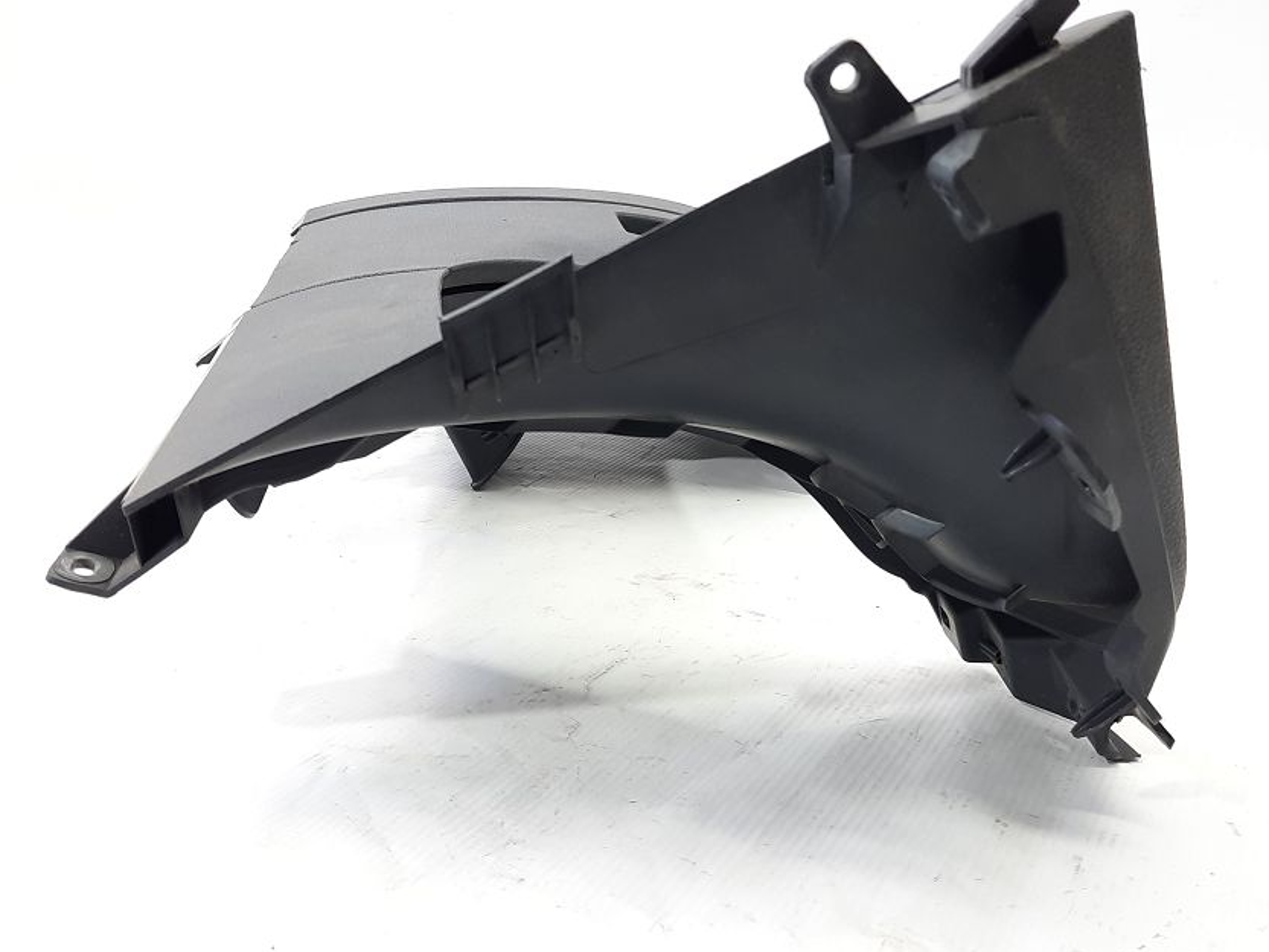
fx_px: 1320
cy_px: 426
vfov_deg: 39.6
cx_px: 591
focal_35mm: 36
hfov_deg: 51.3
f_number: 2
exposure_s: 1/50
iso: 100
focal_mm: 4.6
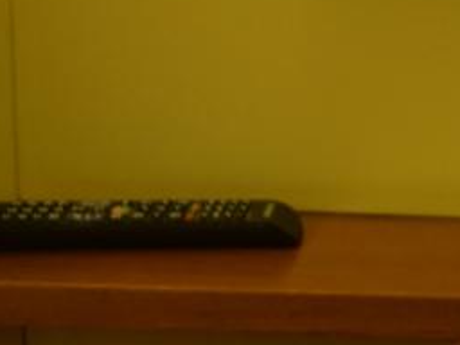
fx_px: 2153
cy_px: -185
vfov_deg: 8.9
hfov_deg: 11.0
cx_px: 947
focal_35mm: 162
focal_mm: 8.8
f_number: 1.8
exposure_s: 1/30
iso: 200
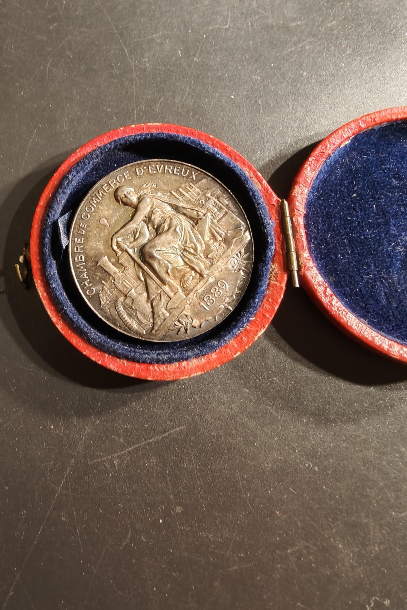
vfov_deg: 73.7
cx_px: 184
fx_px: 407
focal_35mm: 24
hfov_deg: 53.0
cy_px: 305
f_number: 2
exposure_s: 1/50
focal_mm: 2.32
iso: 500
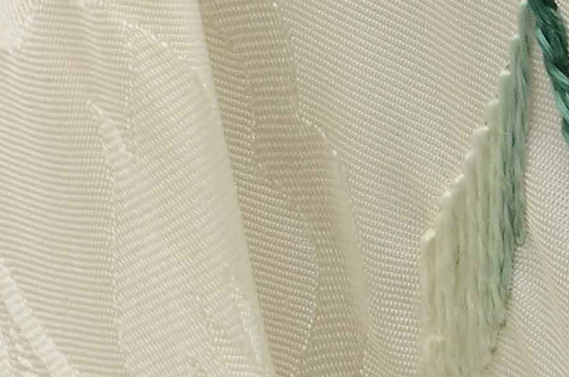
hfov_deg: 2.3
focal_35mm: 879
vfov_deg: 1.6
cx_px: 883
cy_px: -296
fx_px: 13862
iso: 400
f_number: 13
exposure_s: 1/80
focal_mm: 105
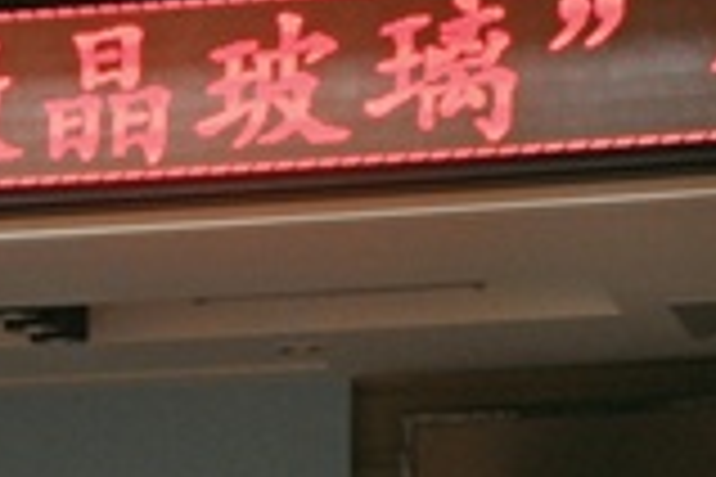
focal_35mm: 207
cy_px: 776
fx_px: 4117
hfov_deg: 9.7
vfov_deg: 6.5
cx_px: -275
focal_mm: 40
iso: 720
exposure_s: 1/60
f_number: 4.5
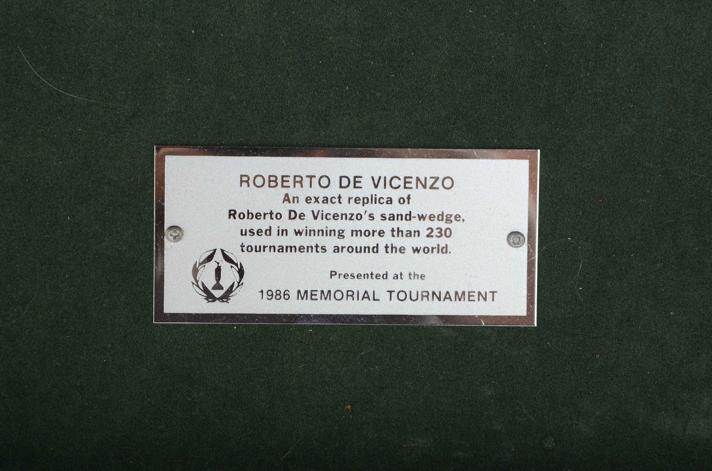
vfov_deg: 8.7
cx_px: 356
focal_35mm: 158
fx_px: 3109
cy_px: 236
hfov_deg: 13.1
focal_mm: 105
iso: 200
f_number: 14
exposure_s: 1/160
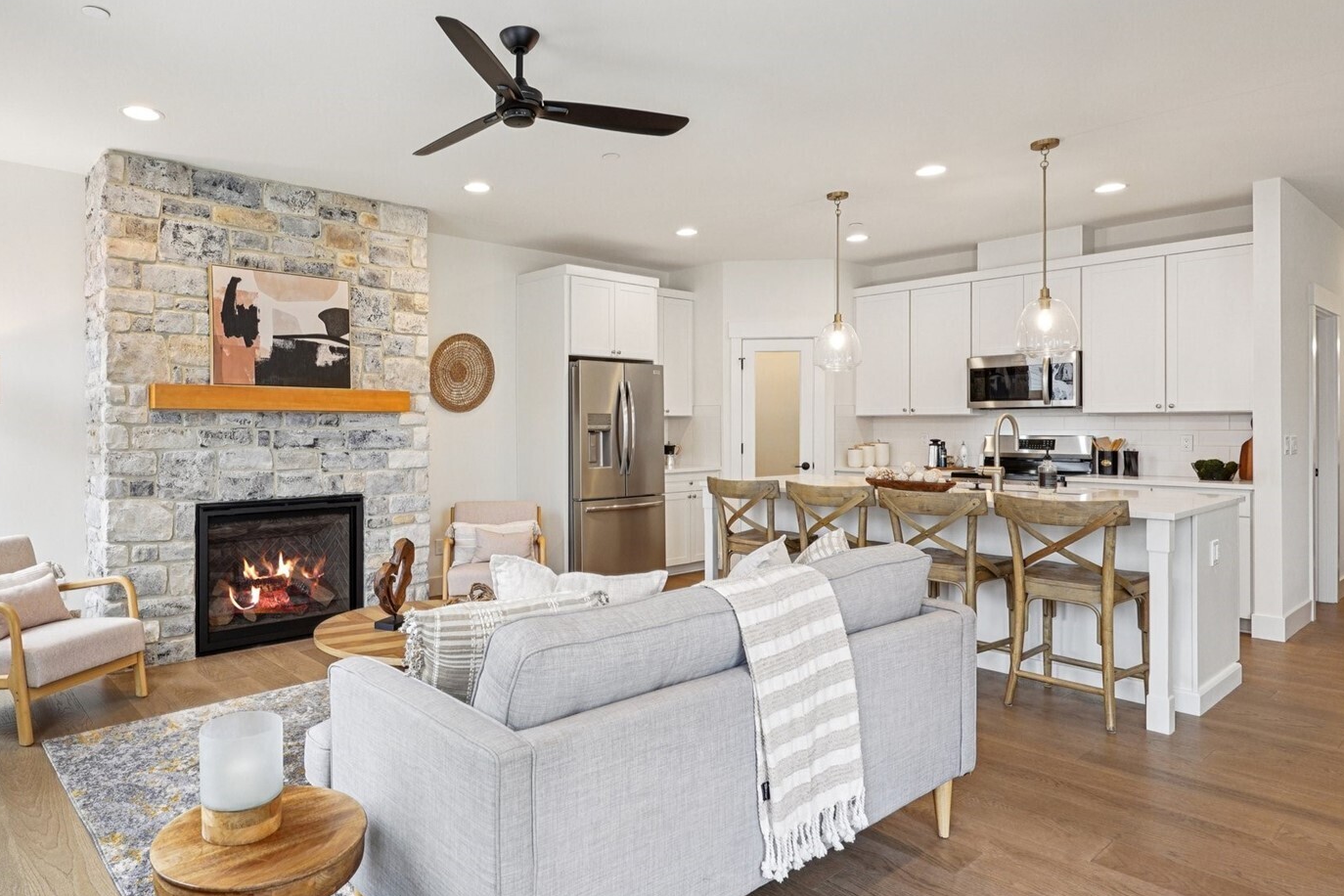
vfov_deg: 59.5
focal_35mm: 21
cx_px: 528
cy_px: 435
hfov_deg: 80.1
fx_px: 784
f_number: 8
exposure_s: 1/30
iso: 400
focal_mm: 17
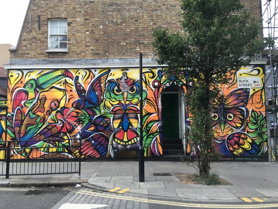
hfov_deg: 61.7
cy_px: 104
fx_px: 233
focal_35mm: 29
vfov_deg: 48.2
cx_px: 139
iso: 40
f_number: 2.2
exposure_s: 1/100
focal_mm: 4.15
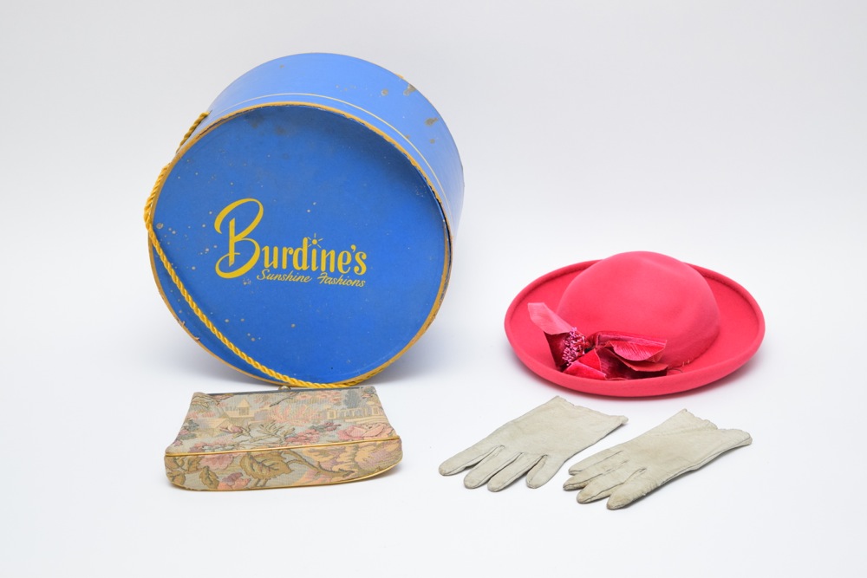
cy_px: 289
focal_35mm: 78
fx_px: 1879
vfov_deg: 17.5
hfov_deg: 26.0
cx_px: 434
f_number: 5.6
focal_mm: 52
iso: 800
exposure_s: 1/60
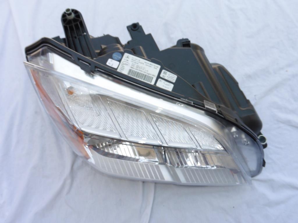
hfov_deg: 65.3
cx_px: 149
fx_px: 232
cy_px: 112
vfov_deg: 51.4
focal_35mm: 27
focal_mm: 4.8
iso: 160
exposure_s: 1/400
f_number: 4
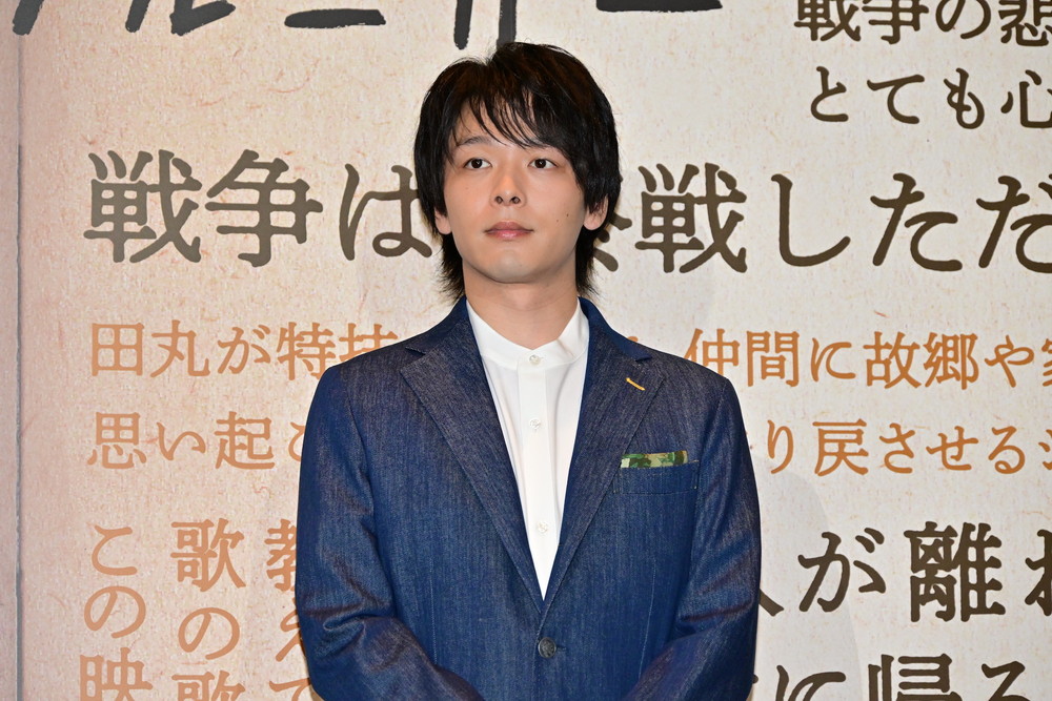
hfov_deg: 15.2
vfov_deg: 10.2
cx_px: 526
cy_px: 350
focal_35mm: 135
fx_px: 3945
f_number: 6.3
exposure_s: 1/200
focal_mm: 135
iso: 3200
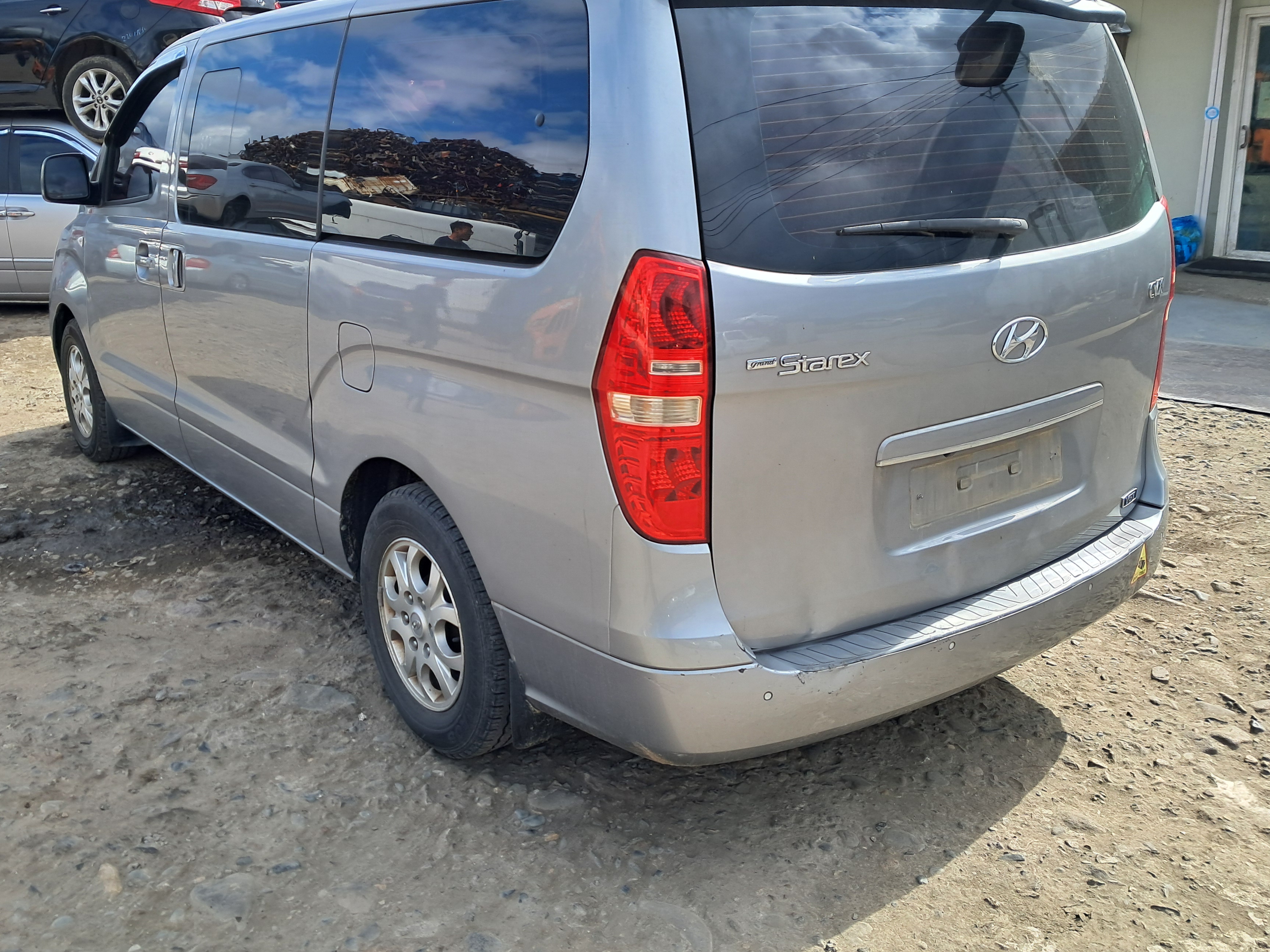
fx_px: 1174
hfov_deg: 56.5
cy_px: 416
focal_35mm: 32
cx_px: 533
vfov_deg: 44.1
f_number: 1.8
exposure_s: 1/536
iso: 50
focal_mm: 4
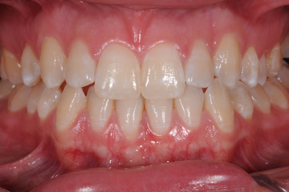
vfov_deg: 8.7
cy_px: 96
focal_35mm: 158
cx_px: 144
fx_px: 1263
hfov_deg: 13.1
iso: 200
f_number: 45
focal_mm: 105
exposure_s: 1/60
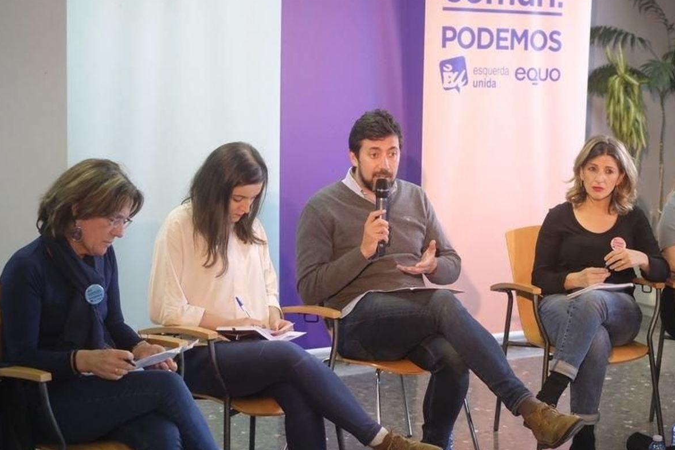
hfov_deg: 28.1
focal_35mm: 72
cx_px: 372
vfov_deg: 18.9
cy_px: 215
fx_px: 1350
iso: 3200
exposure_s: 1/800
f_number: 2
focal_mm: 35
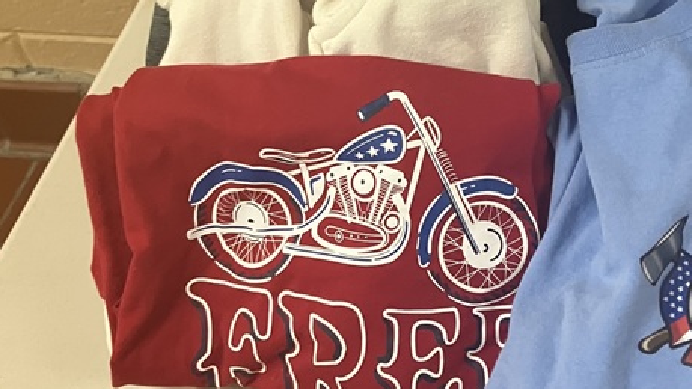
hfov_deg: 30.4
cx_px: 525
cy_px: -122
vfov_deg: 16.7
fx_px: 1248
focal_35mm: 68
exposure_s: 1/60
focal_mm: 3.99
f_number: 1.8
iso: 200
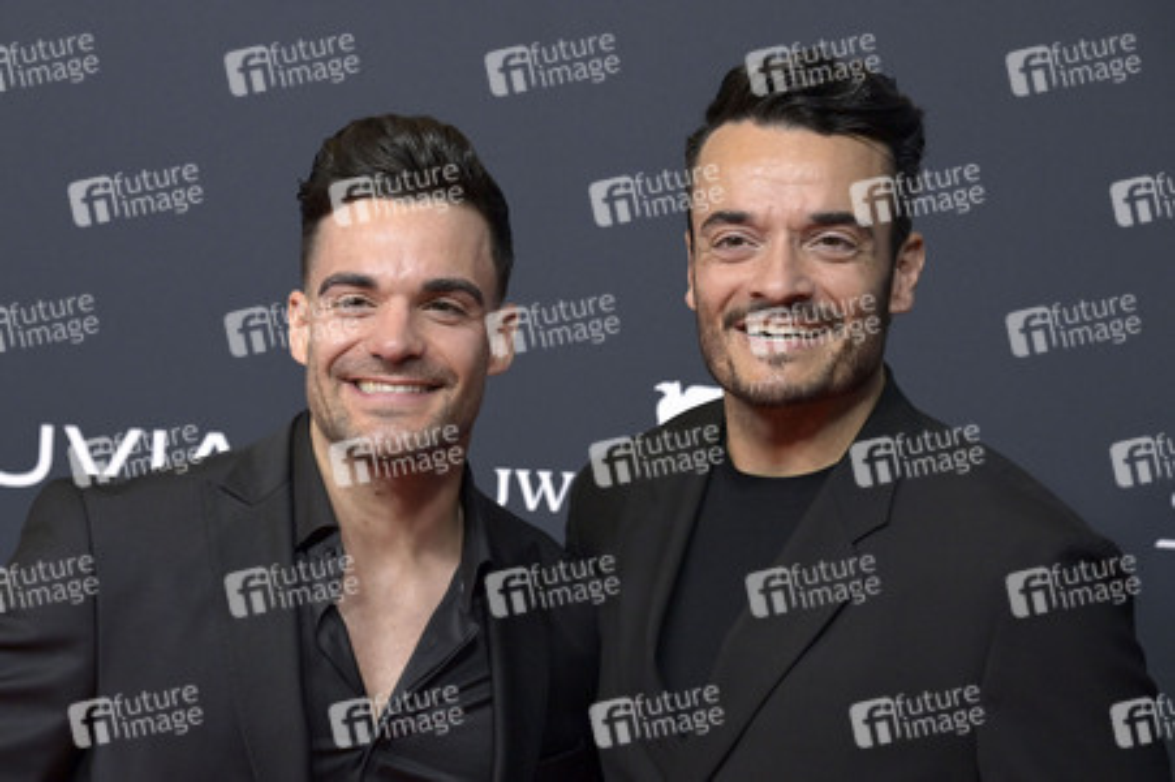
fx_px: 2805
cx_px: 588
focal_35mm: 86
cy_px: 391
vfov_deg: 15.9
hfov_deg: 23.7
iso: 2000
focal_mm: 86
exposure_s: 1/250
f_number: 5
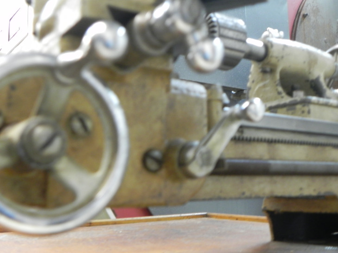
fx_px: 400
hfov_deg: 45.8
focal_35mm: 41
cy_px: 126
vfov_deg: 35.1
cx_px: 169
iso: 400
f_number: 3.2
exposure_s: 1/4.9
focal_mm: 7.3
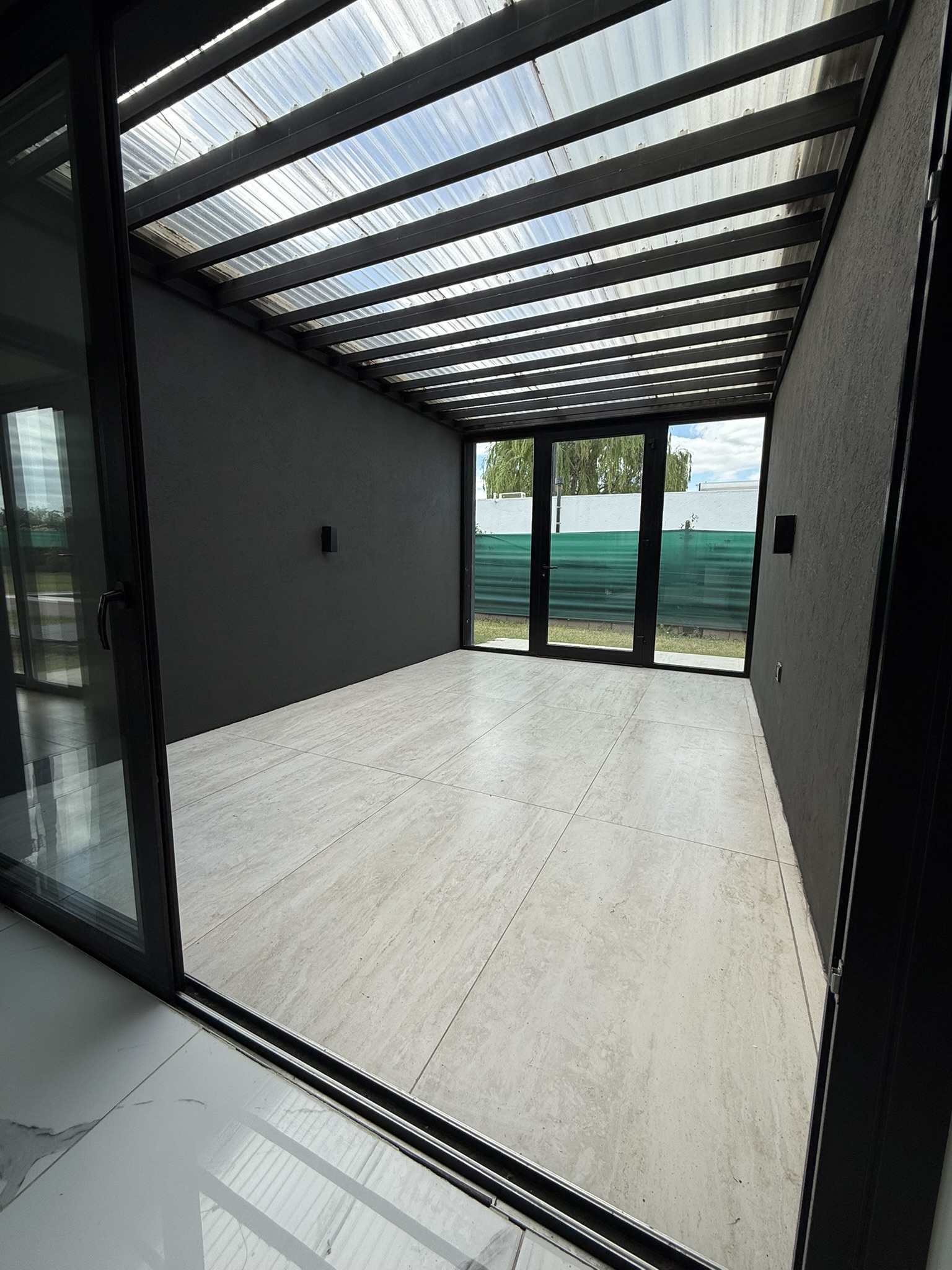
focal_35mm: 14
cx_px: 476
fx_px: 513
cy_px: 635
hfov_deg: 85.7
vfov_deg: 102.1
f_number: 2.2
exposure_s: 1/631
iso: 50
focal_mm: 2.22
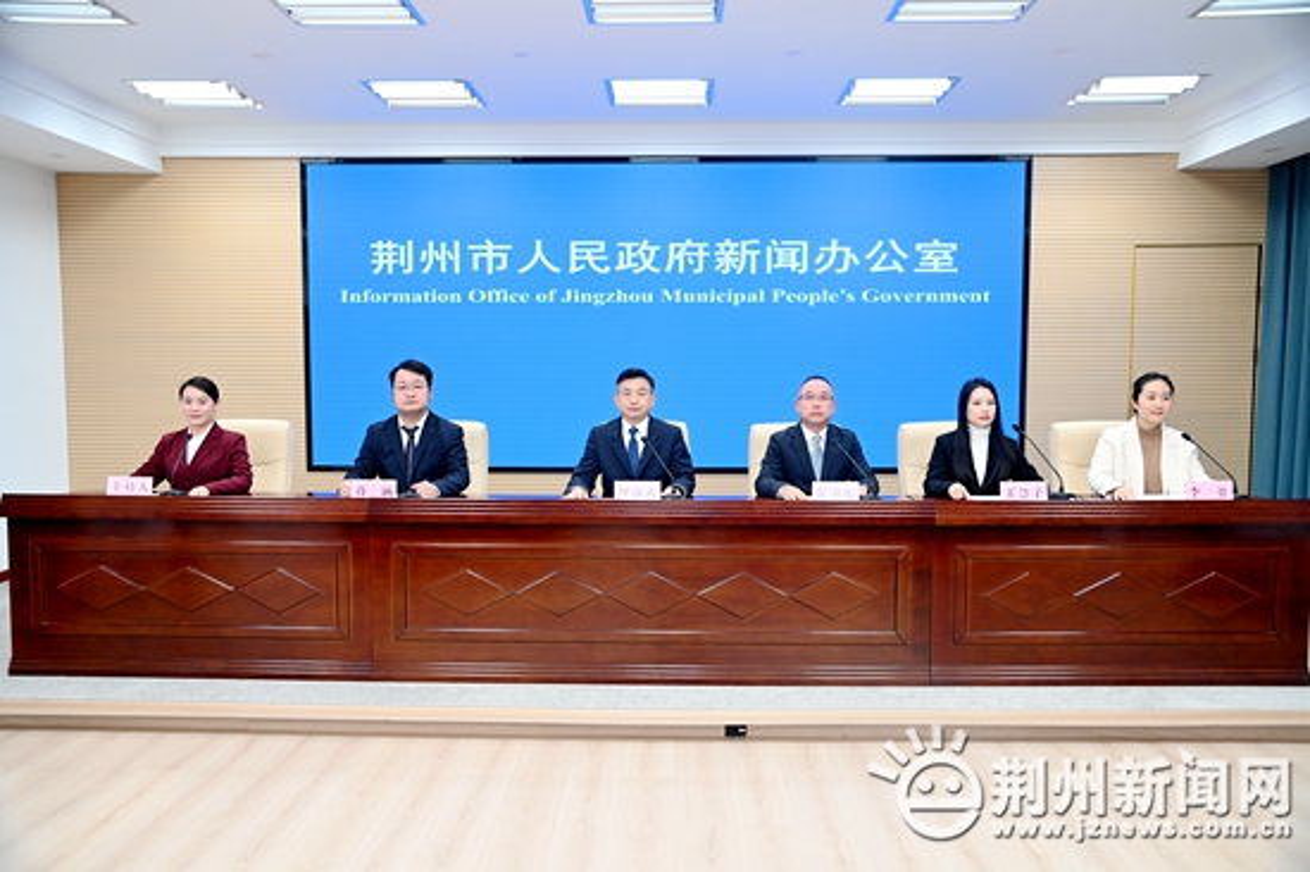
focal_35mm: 30
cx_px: 655
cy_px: 436
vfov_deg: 43.6
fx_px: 1091
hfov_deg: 62.0
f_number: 4
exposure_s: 1/200
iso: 1400
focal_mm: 30
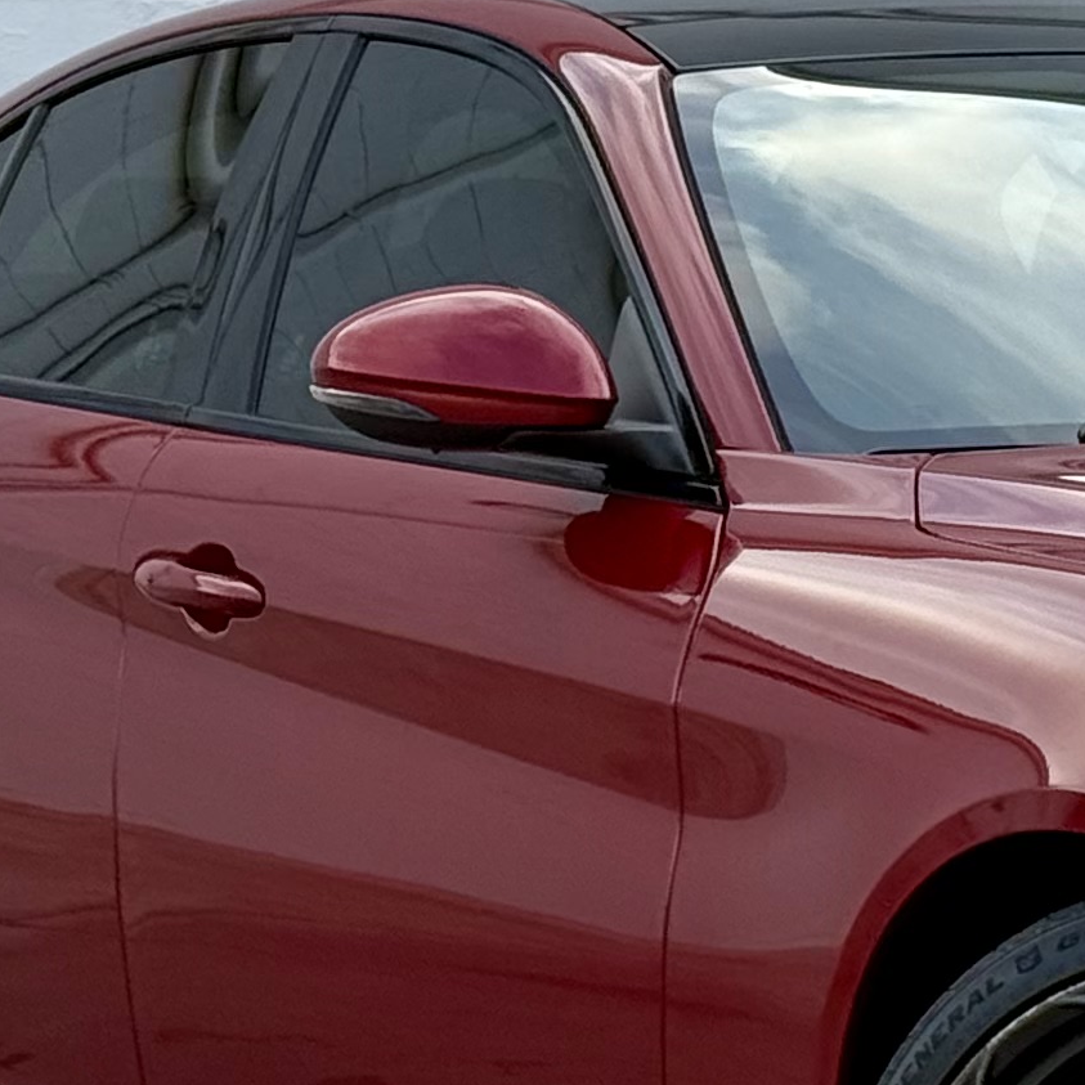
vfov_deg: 8.6
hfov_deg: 8.5
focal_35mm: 203
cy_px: 449
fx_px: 7199
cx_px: 1429
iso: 64
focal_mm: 6.76
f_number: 1.78
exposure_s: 1/1203
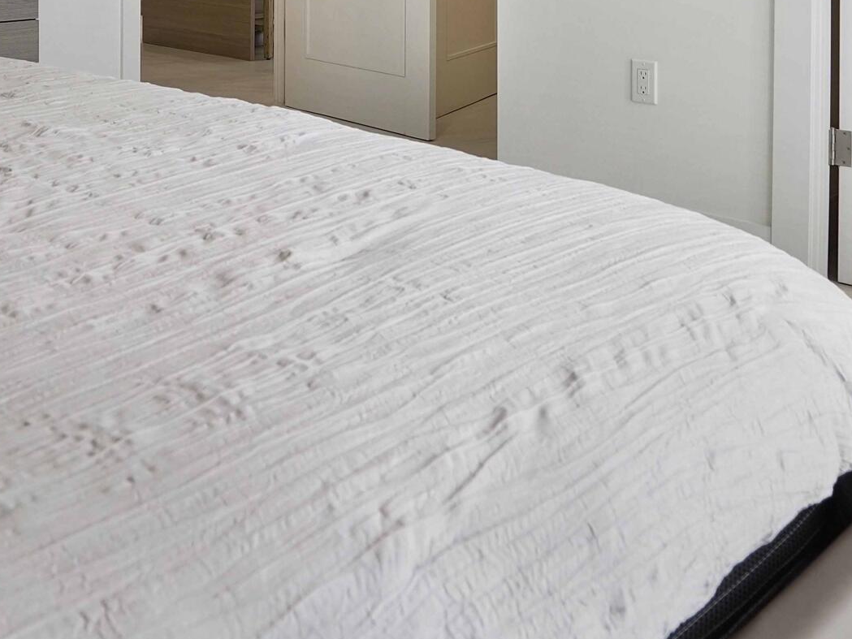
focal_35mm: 44
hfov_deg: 41.4
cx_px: 193
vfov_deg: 28.2
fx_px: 1083
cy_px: -148
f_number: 5
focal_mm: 16
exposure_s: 1/200
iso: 500
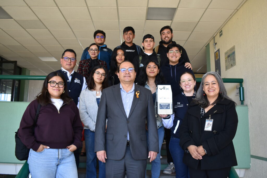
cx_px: 134
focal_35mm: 33
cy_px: 89
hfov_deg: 57.2
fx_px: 245
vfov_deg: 40.0
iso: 400
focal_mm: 22
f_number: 4.5
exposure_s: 1/80
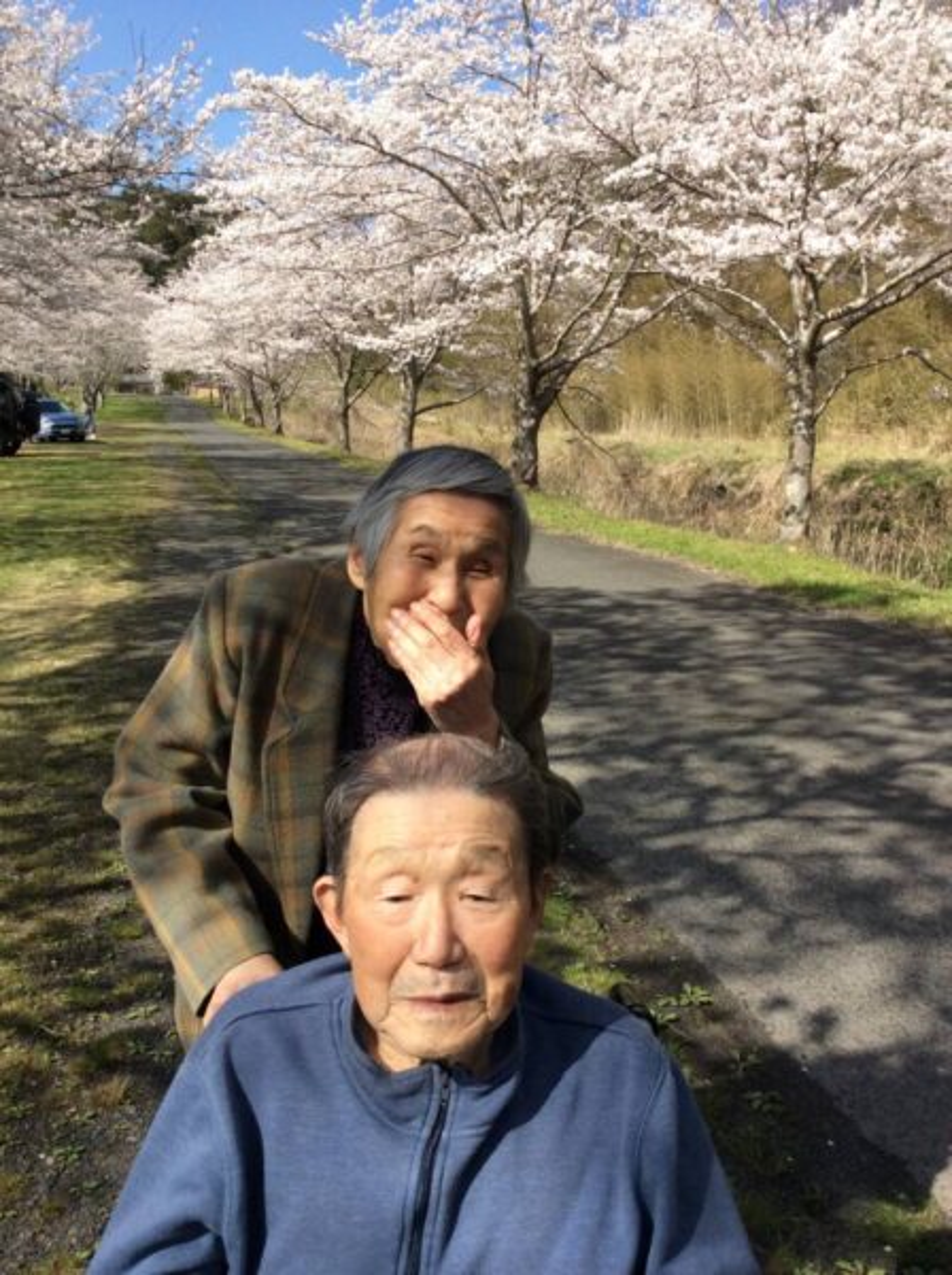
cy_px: 638
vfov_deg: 56.9
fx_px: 1177
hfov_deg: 44.0
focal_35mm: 32
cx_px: 476
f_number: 2.4
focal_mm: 3.3
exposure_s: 1/805
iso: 32
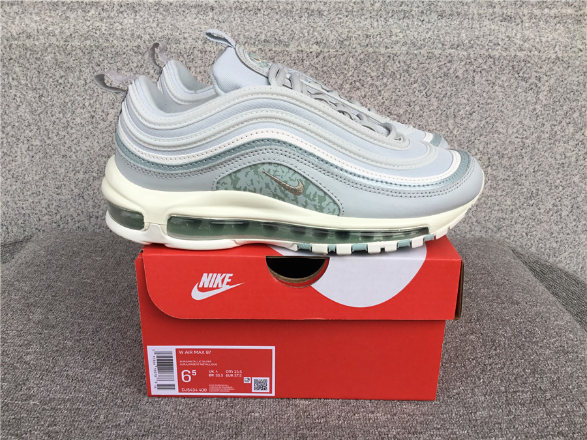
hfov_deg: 58.4
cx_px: 294
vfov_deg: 45.4
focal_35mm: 31
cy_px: 220
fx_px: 526
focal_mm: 3.3
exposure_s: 1/125
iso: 25
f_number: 2.4
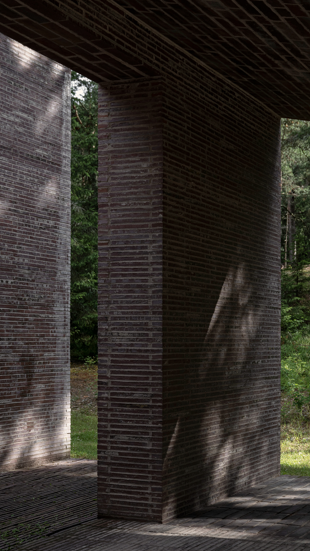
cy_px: 274
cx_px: 154
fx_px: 965
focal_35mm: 66
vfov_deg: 31.9
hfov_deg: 18.3
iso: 400
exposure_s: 1/200
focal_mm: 62
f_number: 7.1
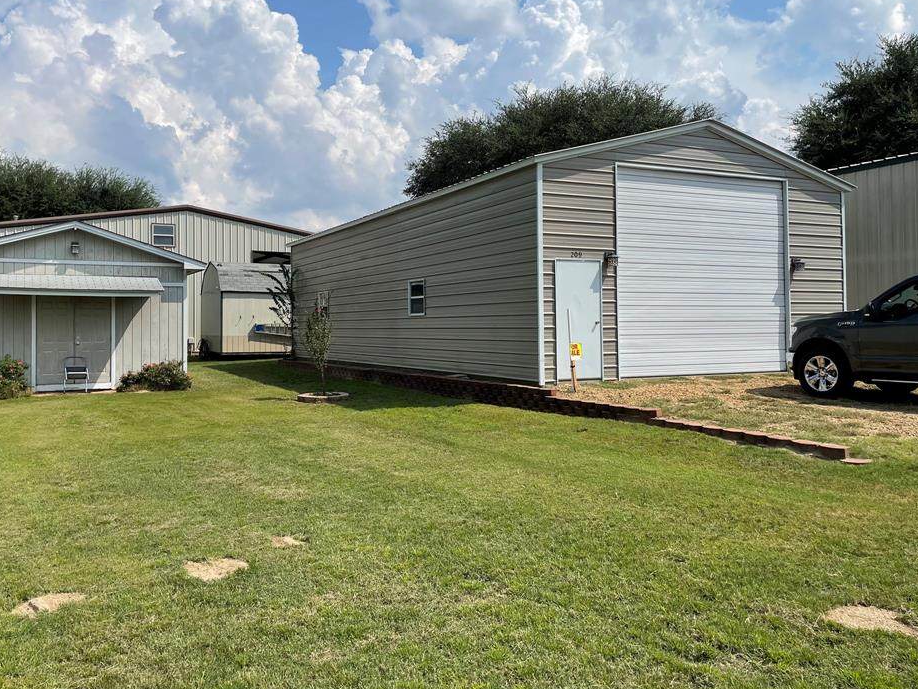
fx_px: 769
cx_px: 411
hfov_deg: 61.5
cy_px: 312
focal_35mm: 29
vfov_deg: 48.2
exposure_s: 1/5814
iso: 32
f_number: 1.6
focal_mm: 4.2
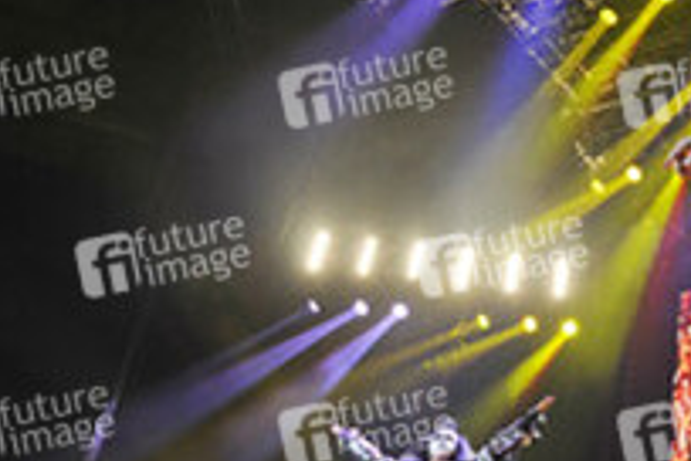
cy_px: 173
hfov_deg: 33.1
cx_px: 750
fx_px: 1017
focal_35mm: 53
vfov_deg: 25.4
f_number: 5.6
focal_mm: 24
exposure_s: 1/200
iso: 1000
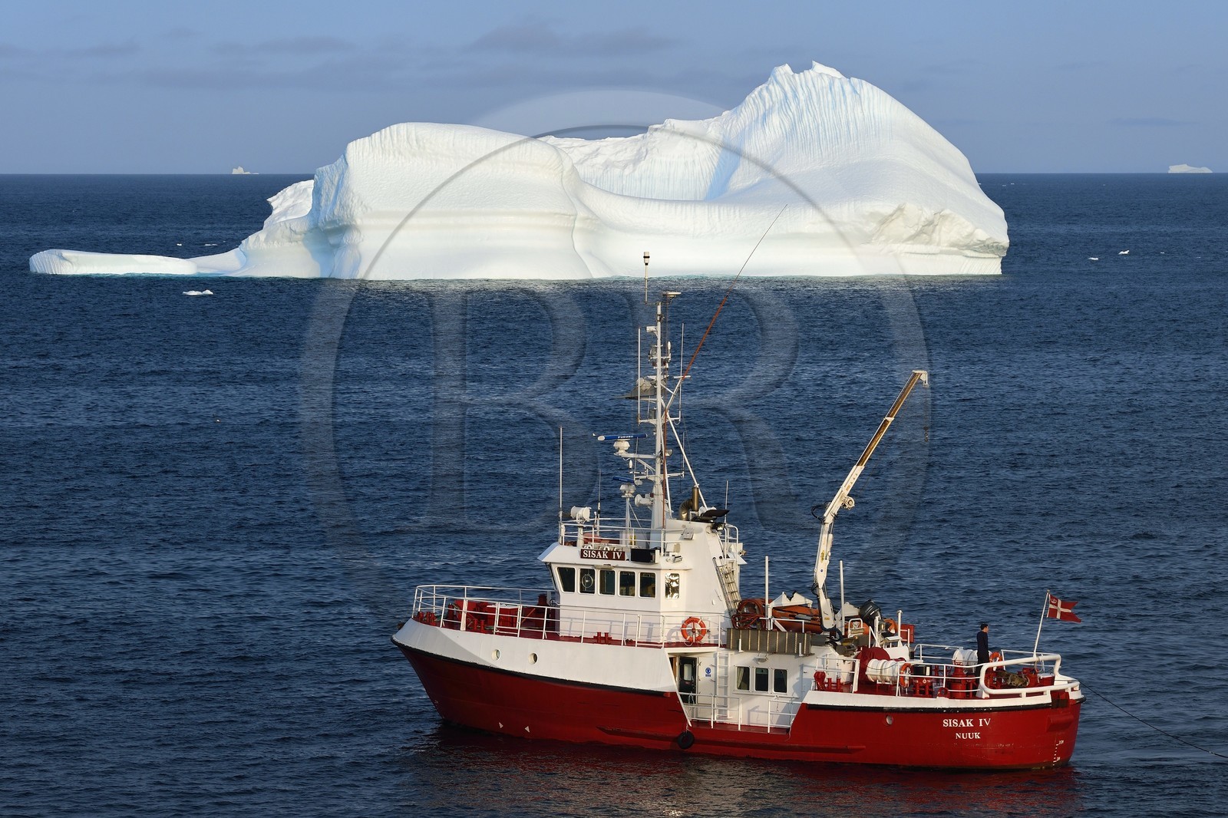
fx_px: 5968
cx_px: 614
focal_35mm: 175
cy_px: 409
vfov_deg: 7.8
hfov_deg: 11.7
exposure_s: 1/250
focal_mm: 175
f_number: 13
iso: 200
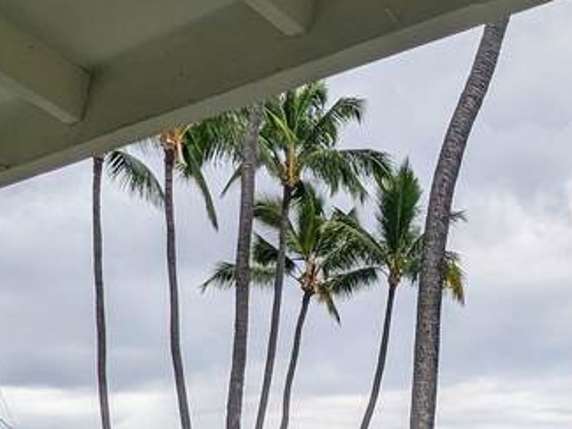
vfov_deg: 19.7
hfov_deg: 29.2
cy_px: 670
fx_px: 1041
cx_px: 540
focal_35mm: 63
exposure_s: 1/1176
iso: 49
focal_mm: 2.35
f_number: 2.2
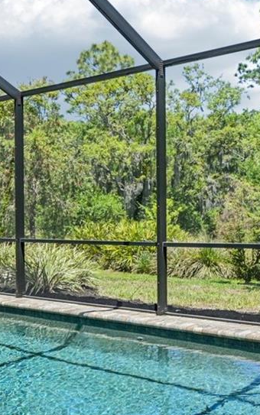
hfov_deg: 25.3
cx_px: 167
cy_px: 202
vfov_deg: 39.5
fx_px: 577
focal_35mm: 51
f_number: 8
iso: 400
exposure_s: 1/640
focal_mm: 17
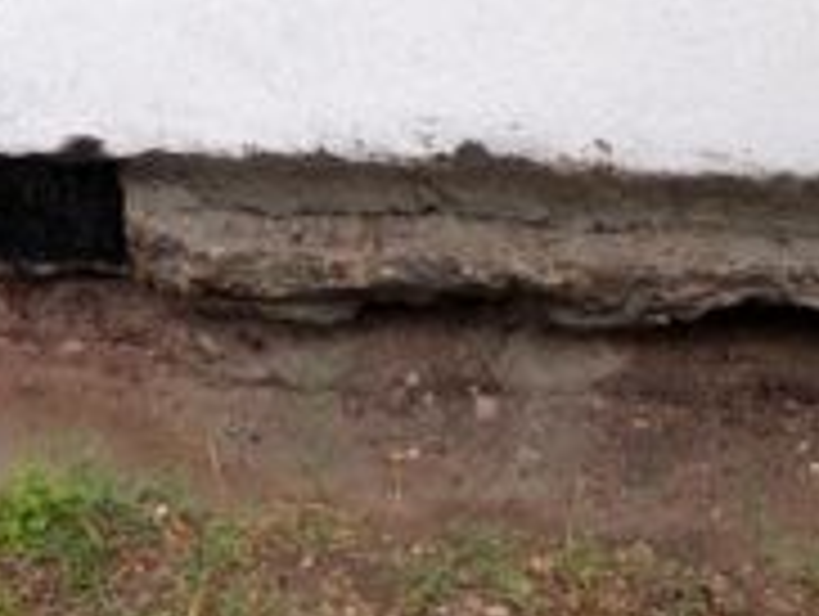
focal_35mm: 116
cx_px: -27
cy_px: 67
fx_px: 2748
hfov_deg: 16.5
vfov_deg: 12.7
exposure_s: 1/120
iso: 50
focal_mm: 4.12
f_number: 2.4
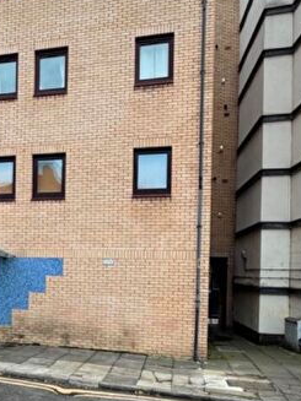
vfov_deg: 59.1
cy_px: 148
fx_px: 348
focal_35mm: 30
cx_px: 1
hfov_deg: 40.9
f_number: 2.2
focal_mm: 2.22
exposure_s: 1/99
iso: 64
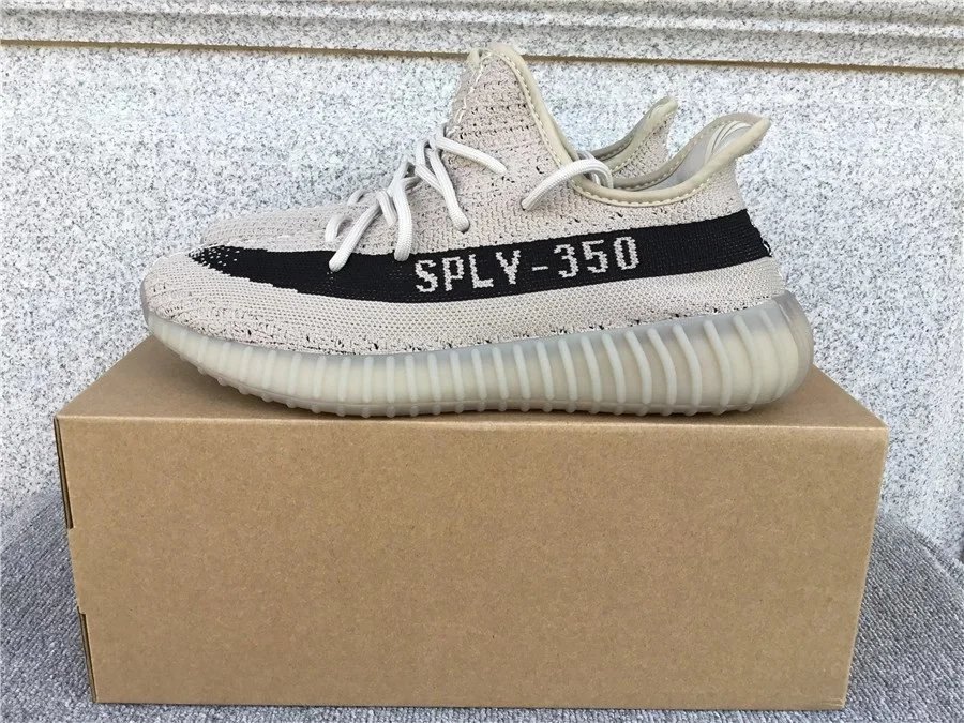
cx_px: 482
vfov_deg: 45.4
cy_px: 362
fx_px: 863
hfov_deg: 58.4
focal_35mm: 31
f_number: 2.4
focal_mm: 3.3
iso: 25
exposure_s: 1/100
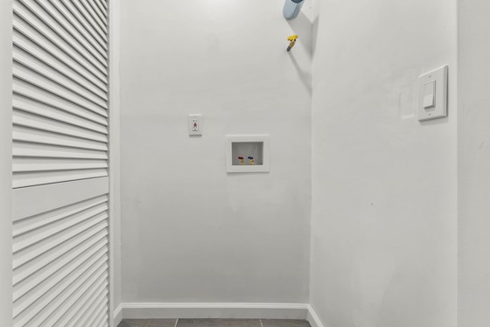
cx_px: 219
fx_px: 218
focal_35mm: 16
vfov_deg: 73.8
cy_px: 170
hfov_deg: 96.3
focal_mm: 14
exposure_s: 1/8
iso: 2000
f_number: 9
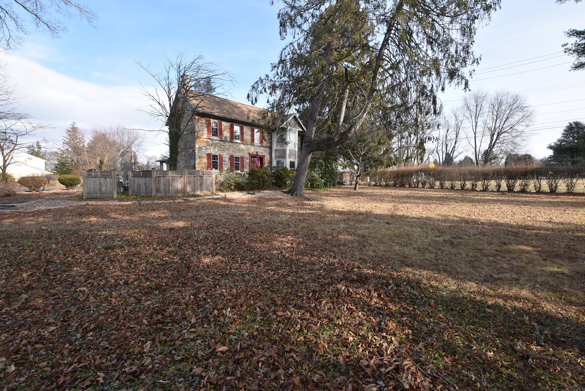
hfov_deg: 100.3
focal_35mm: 15
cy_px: 196
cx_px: 292
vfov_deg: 77.4
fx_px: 244
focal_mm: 10
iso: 560
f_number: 8
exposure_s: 1/500
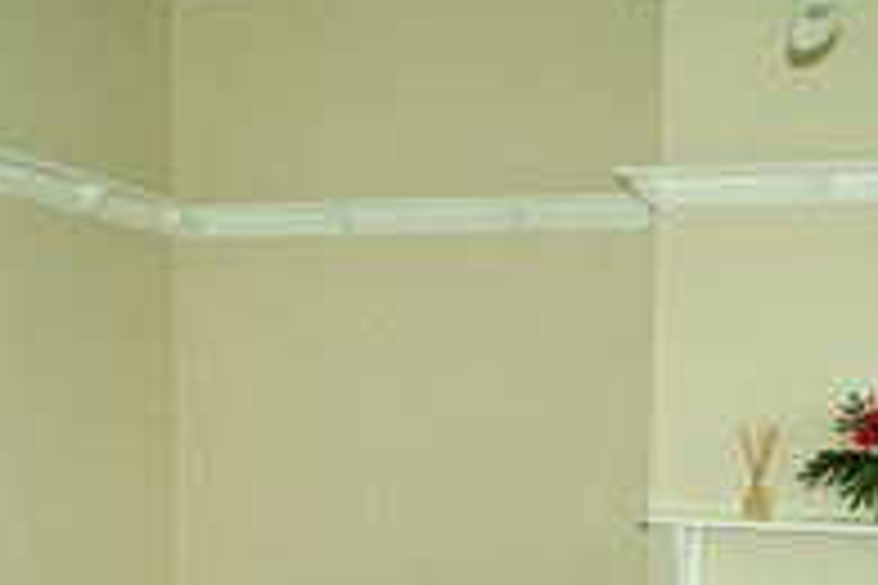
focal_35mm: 65
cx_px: 446
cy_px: 614
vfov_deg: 20.1
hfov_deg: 31.0
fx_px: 1585
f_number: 4
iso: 160
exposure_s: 1/60
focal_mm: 18
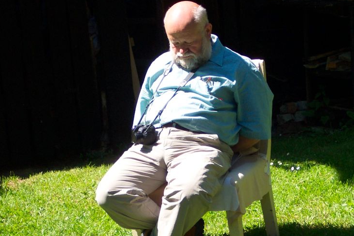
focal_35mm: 140
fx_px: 1377
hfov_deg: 14.6
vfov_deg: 9.8
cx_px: 210
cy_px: 139
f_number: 4.8
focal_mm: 24
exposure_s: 1/350
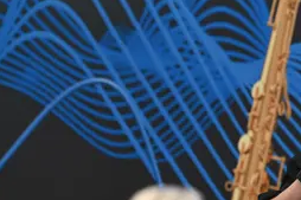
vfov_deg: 3.7
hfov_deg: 5.5
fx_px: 3108
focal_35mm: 372
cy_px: 132
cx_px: 261
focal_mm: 135
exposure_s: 1/250
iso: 400
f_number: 1.8
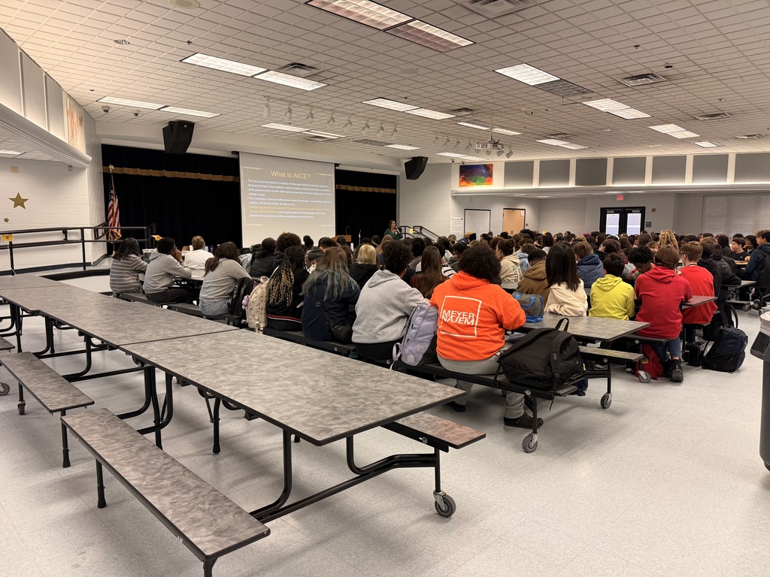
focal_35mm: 24
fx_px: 534
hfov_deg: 71.6
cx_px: 385
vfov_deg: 56.8
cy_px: 288
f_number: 1.78
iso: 200
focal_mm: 6.76
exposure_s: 1/108
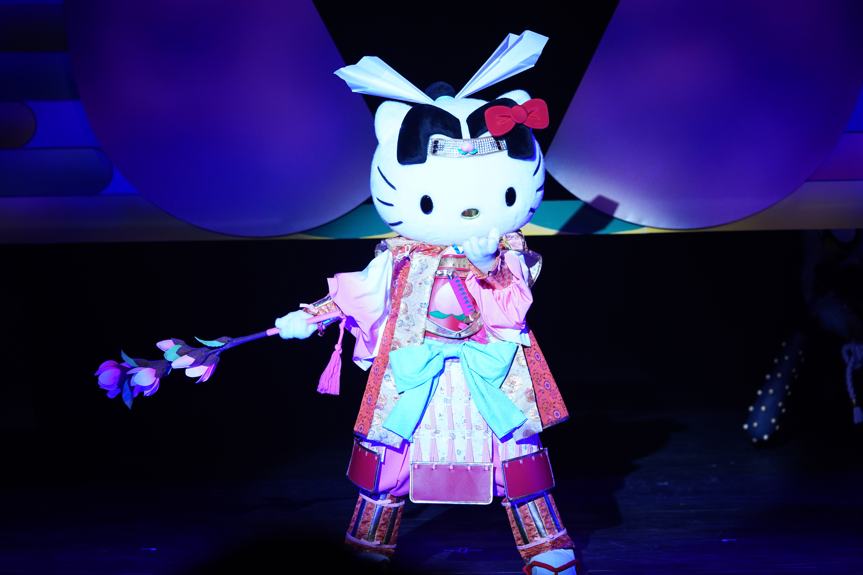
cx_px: 432
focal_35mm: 123
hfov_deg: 16.7
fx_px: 2948
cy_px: 288
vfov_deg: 11.1
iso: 1600
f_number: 4
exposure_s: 1/320
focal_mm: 123
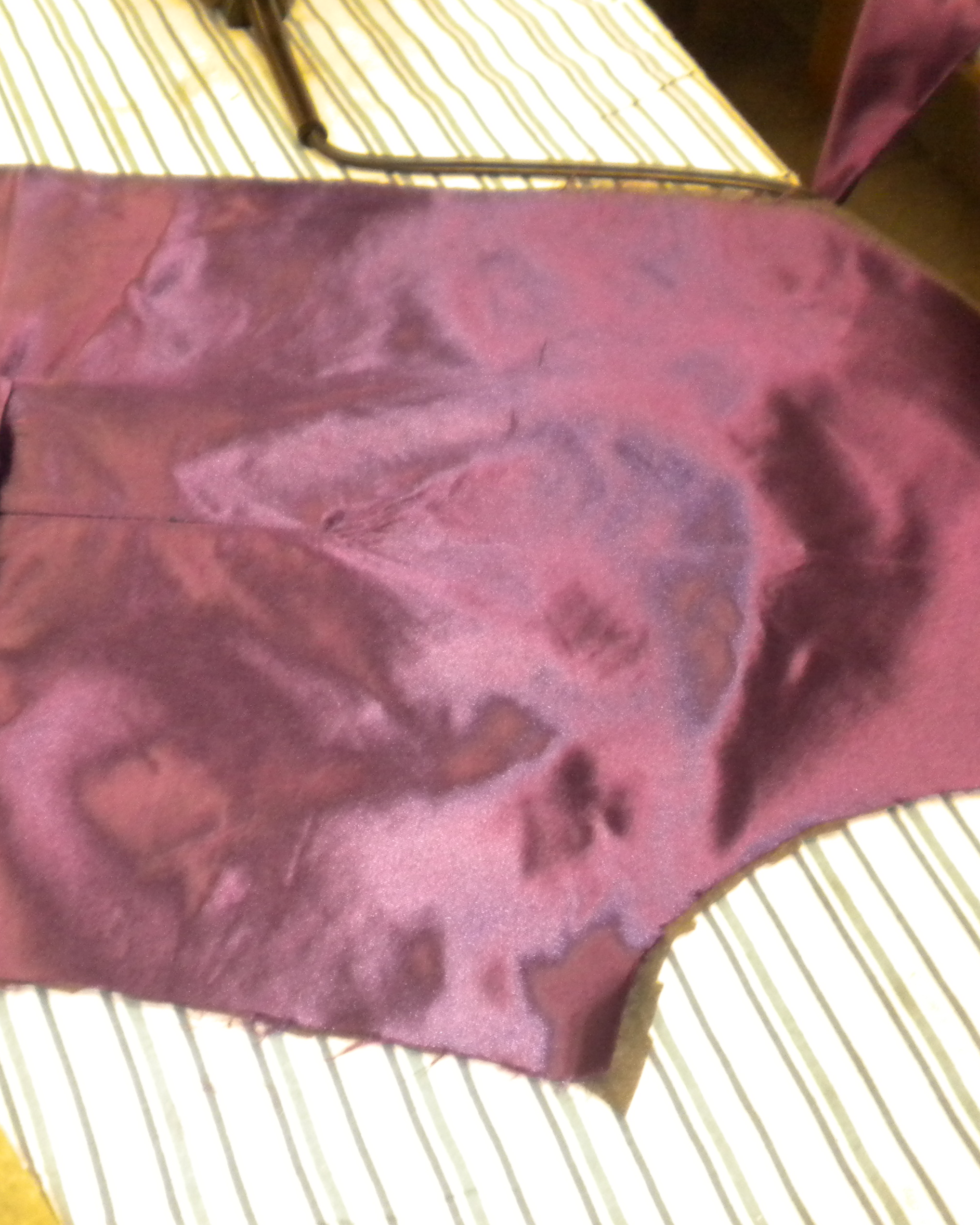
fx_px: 1776
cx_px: 364
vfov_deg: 38.0
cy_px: 581
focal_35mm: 49
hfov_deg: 30.7
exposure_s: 1/33
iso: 400
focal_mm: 6.3
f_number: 3.1
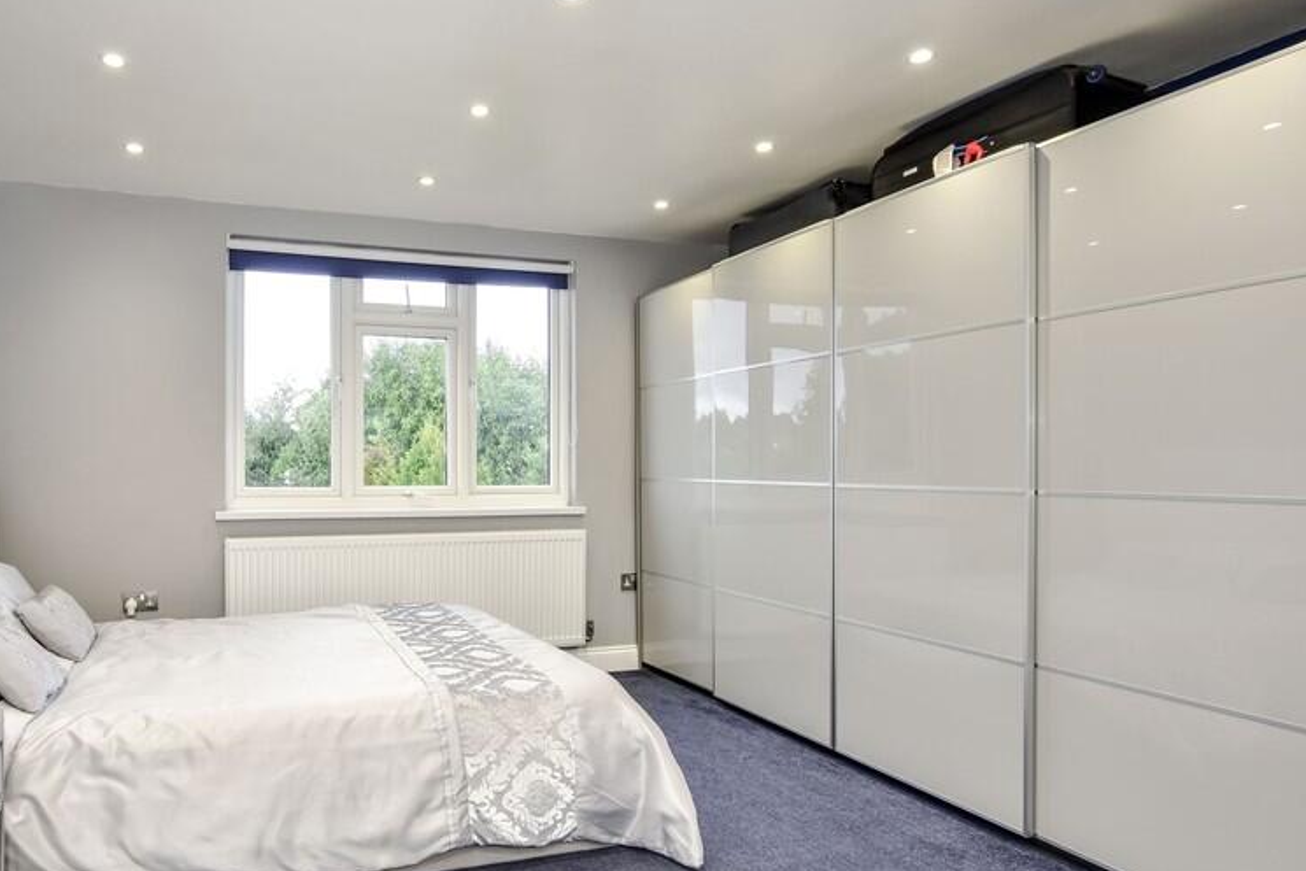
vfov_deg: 55.7
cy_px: 467
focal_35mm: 23
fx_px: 823
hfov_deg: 75.1
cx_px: 468
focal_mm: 11
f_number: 8
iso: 640
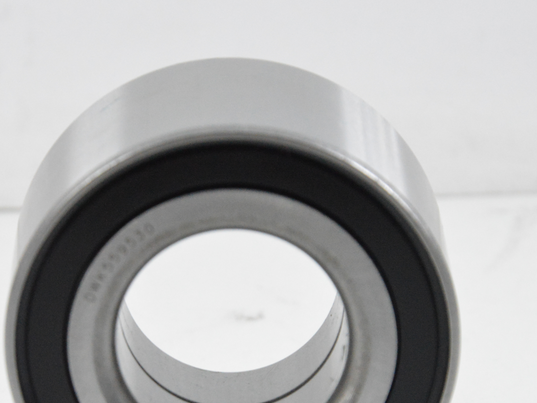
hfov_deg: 7.1
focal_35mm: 278
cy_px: 350
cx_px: 215
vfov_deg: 5.3
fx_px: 4313
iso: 3200
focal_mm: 92
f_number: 8
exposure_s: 1/100
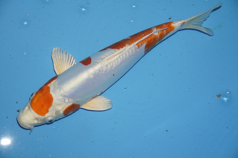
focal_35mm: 72
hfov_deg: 28.1
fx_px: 476
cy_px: 79
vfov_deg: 18.9
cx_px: 119
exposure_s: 1/60
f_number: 5
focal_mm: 48
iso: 1000
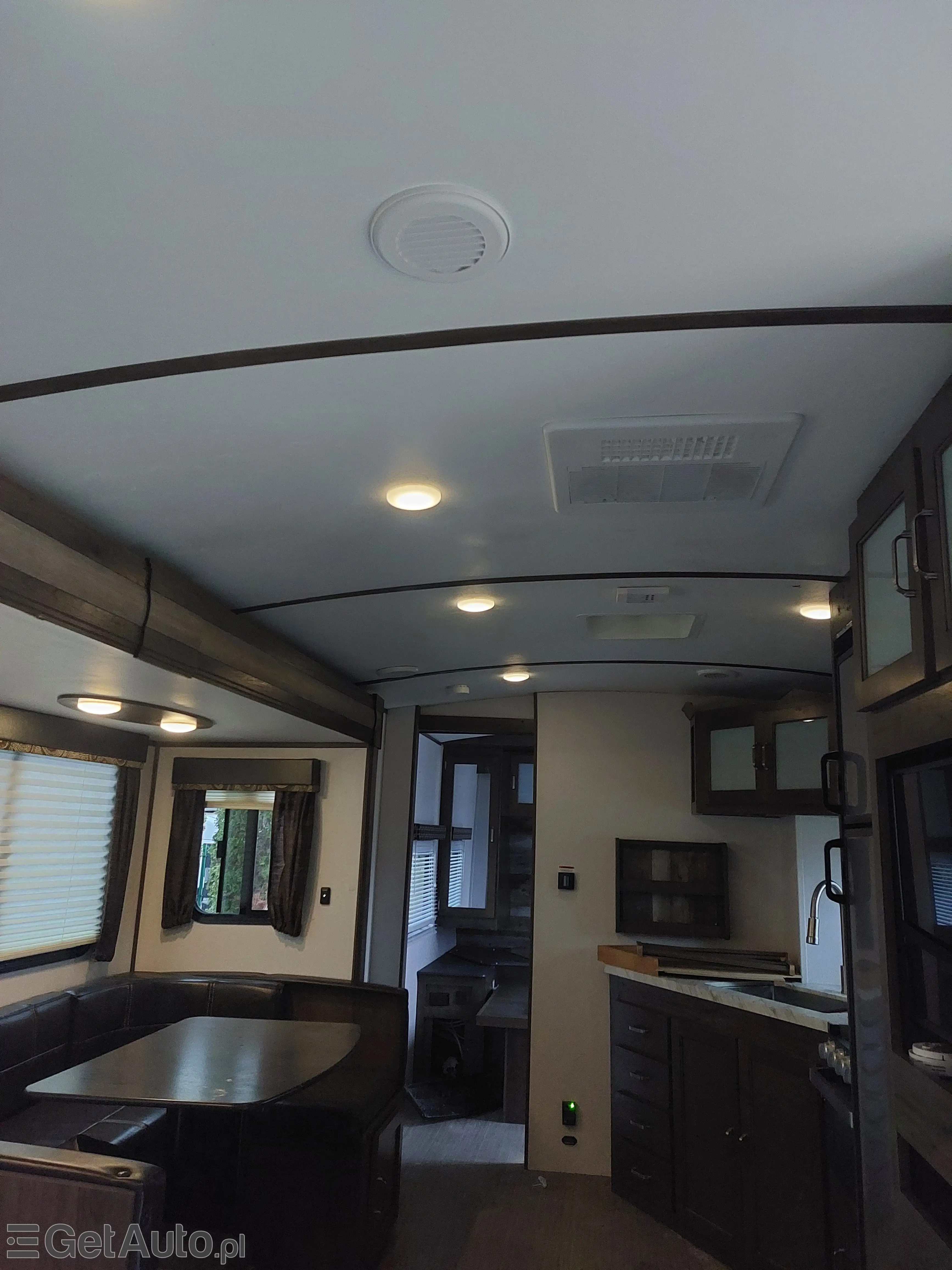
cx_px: 476
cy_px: 635
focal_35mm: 25
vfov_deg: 69.4
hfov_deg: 54.9
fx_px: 917
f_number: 1.8
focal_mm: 5.23
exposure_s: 1/24
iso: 1000
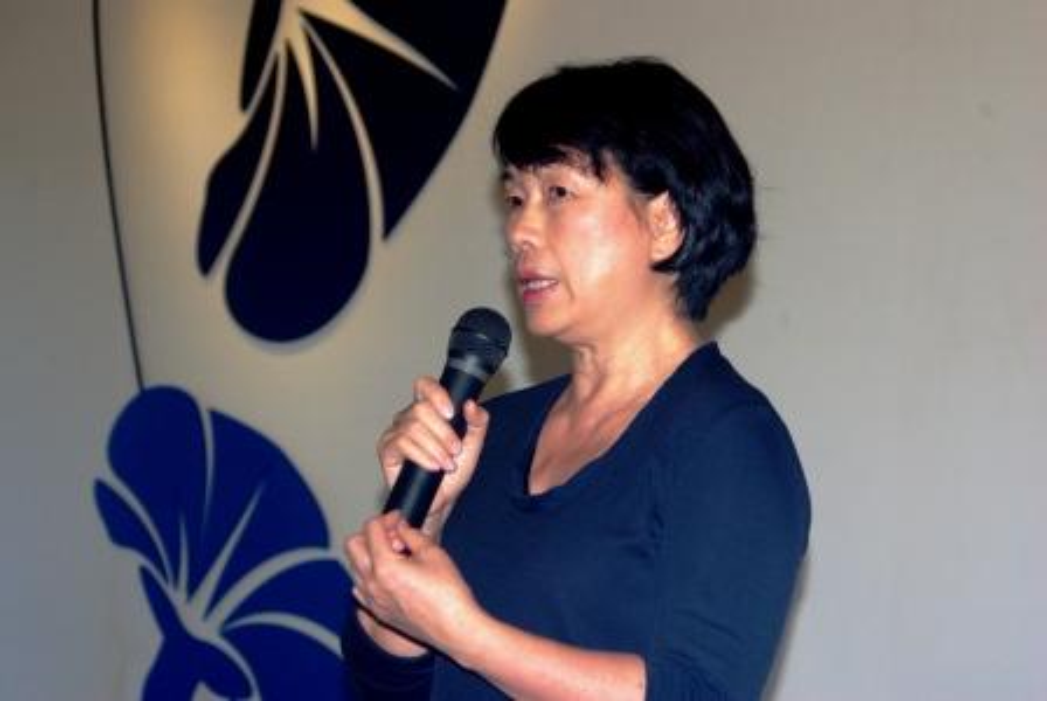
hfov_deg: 17.0
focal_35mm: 120
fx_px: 3495
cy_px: 350
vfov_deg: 11.5
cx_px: 524
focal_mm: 80
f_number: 5.6
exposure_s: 1/100
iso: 320
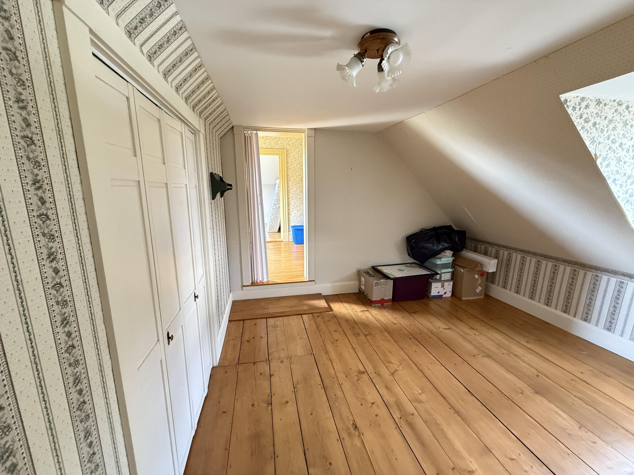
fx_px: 256
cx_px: 317
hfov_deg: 102.1
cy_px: 238
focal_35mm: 14
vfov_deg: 85.7
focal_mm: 2.22
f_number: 2.2
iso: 640
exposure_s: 1/60
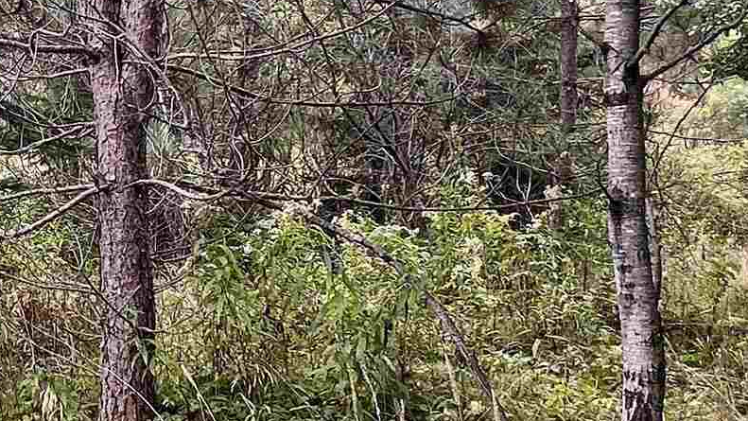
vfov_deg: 21.8
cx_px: -43
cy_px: 153
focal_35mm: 55
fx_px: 1091
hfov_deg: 33.7
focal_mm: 1.57
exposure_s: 1/104
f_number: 1.8
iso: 32
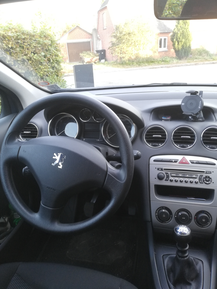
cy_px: 144
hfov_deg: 53.1
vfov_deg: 67.3
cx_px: 108
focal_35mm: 26
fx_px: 217
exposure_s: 1/33.3
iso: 200
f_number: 2.2
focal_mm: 3.81
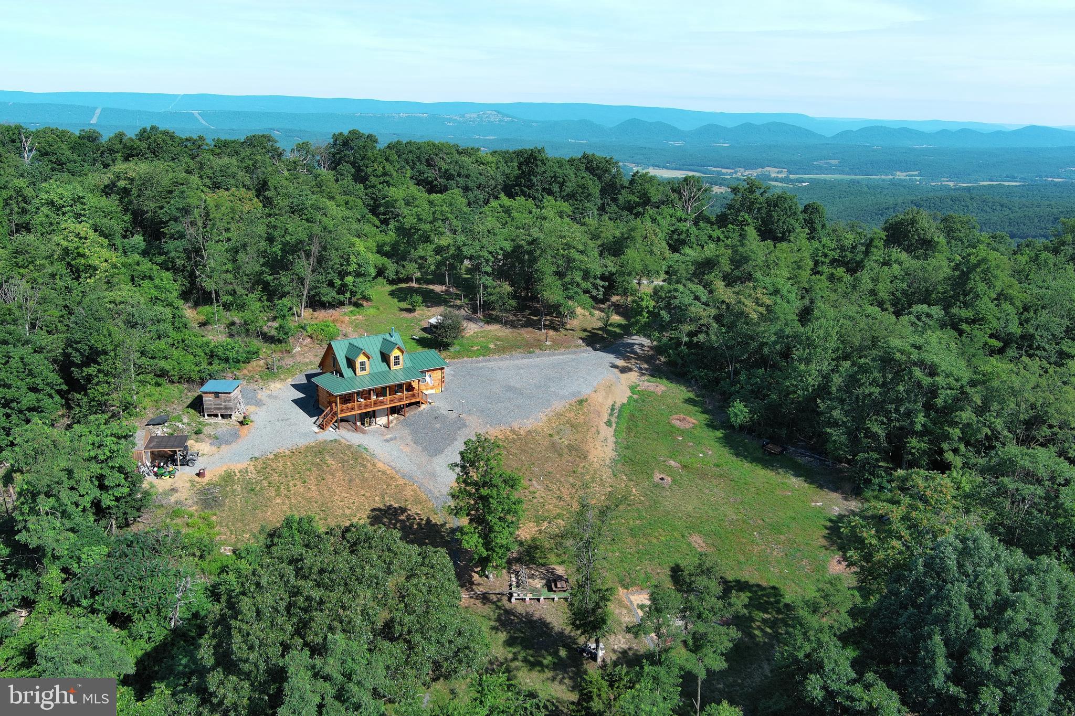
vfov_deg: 45.0
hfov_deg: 63.7
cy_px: 358
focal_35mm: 29
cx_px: 538
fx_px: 866
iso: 100
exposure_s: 1/787
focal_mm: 10.57
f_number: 2.8
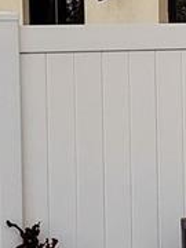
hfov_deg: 8.6
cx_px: 157
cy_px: 107
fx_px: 1239
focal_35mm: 173
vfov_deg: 11.4
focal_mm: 4.3
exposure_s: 1/1630
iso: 50
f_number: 2.4
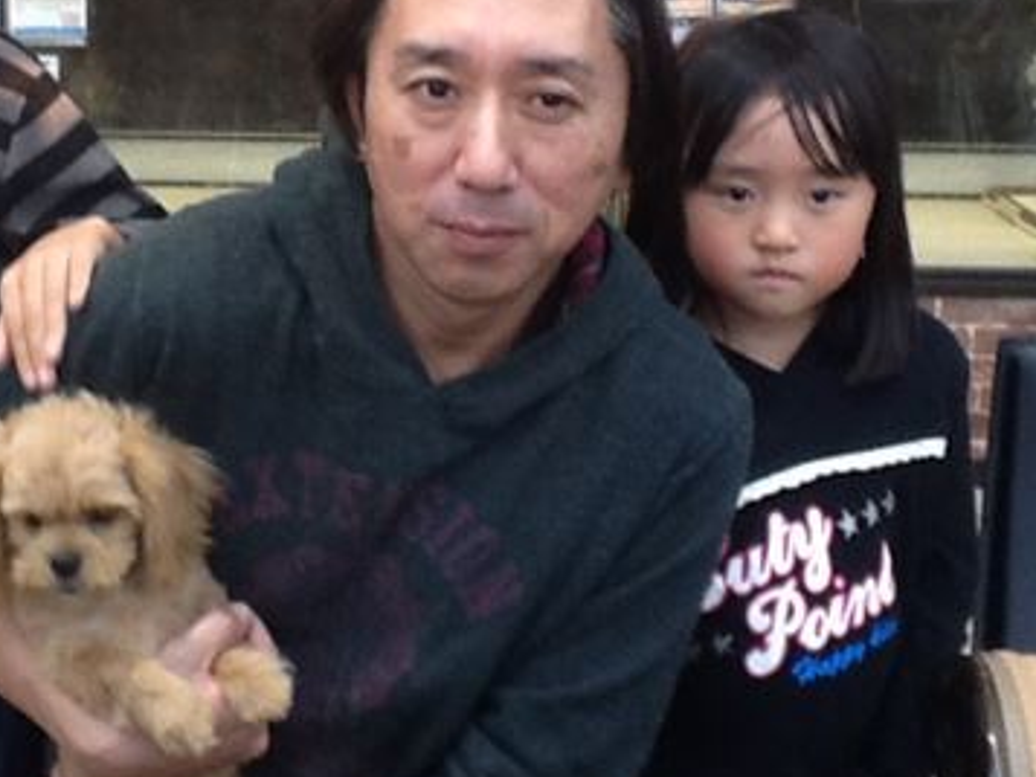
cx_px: 247
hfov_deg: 26.0
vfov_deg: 19.8
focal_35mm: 74
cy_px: 215
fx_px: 2215
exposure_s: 1/30
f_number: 2.4
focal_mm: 2.03
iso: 80
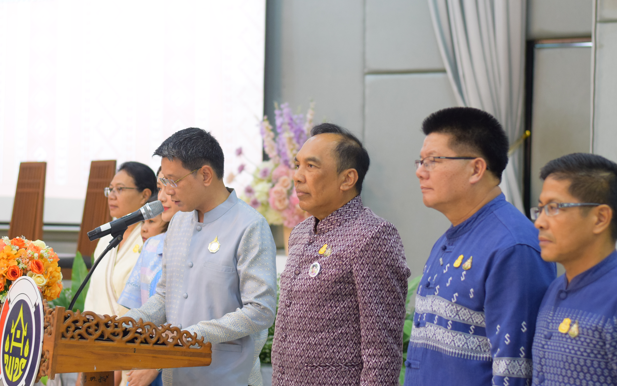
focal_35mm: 77
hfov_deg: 26.8
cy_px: 196
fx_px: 1295
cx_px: 311
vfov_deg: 16.9
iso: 1250
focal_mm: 50
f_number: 2.8
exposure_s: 1/100
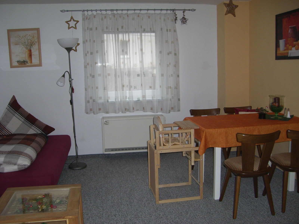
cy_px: 112
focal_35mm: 38
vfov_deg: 37.7
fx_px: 328
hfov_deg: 49.0
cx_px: 150
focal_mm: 6.2
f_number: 2.7
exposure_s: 1/60
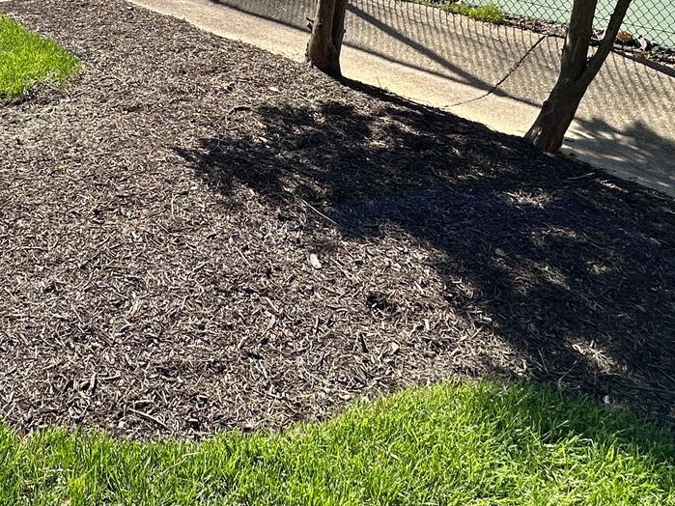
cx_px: 153
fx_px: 799
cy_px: -72
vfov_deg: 30.7
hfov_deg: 44.0
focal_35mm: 41
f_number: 2.2
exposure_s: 1/1114
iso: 50
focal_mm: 2.22
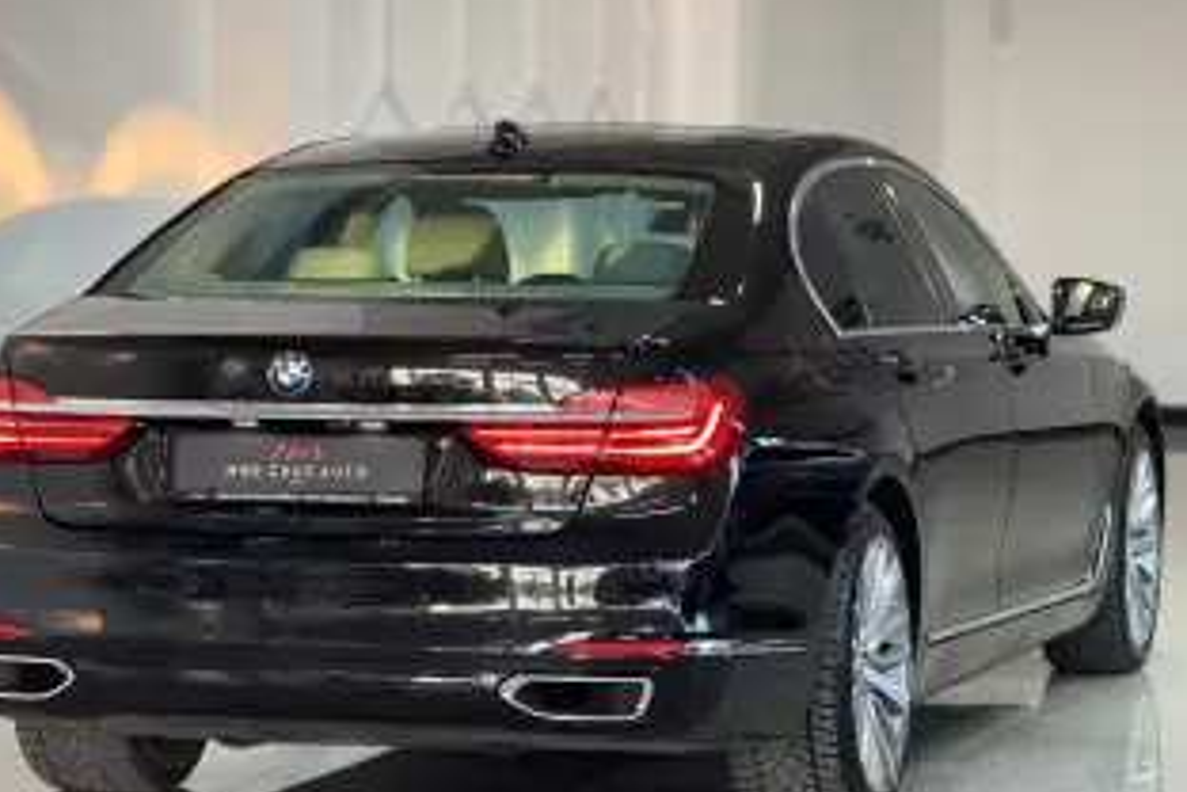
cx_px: 548
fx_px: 4748
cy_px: 362
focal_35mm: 144
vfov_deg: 9.5
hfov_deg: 14.2
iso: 500
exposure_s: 1/66
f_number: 2.8
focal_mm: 15.66
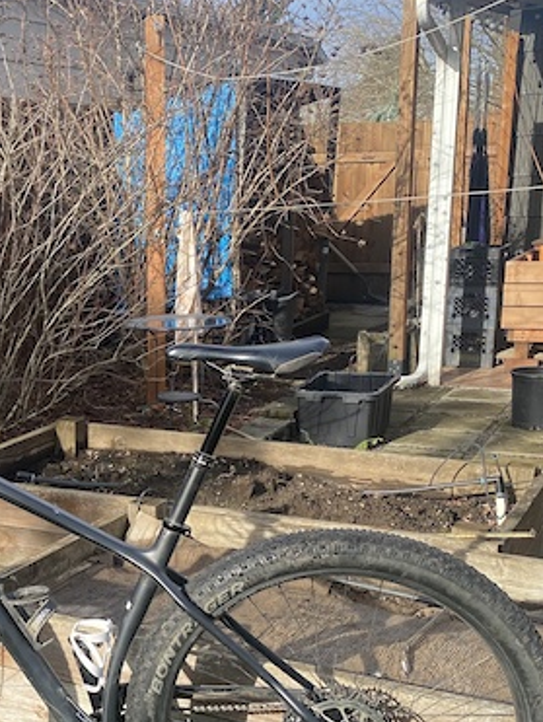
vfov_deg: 33.8
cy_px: 510
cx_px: 10
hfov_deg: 25.0
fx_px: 1169
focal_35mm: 56
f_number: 1.8
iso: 32
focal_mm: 4.25
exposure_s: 1/934
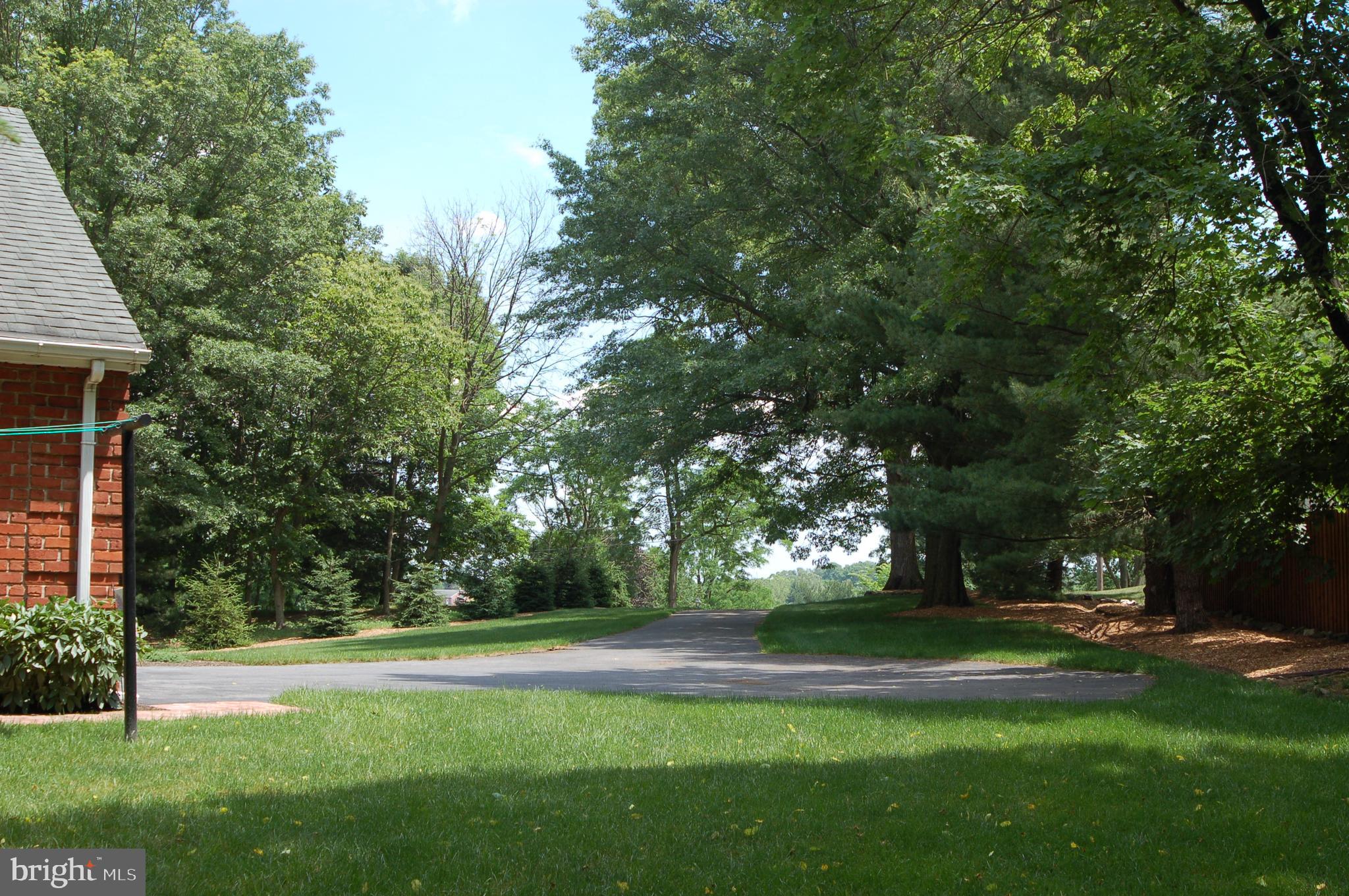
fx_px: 1572
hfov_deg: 46.4
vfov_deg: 31.8
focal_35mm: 42
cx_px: 674
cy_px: 448
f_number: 7.1
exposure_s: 1/200
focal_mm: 28
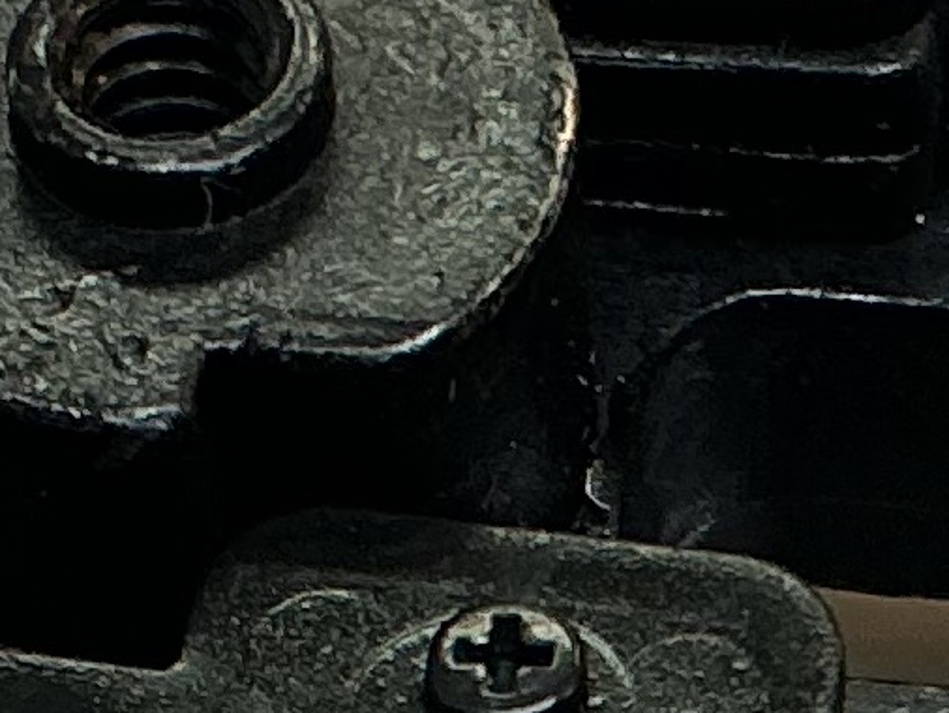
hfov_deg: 8.6
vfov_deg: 6.4
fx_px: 6336
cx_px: 625
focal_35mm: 231
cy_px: 955
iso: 32
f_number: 1.8
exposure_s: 1/100
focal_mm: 3
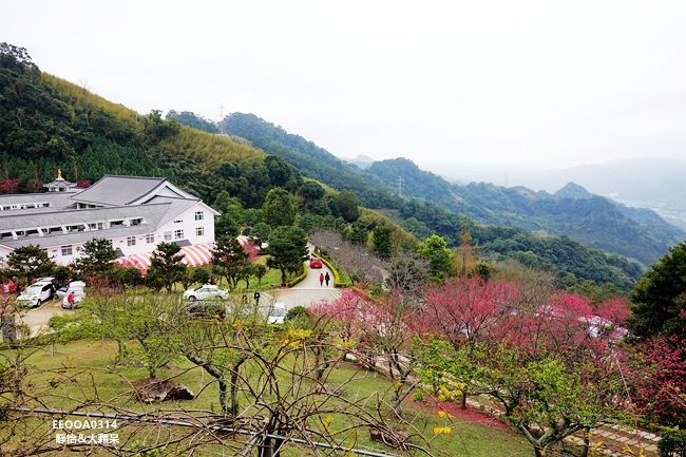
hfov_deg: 73.8
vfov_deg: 53.1
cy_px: 228
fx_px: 457
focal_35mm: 24
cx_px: 343
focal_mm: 9
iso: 125
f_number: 2.8
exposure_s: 1/160
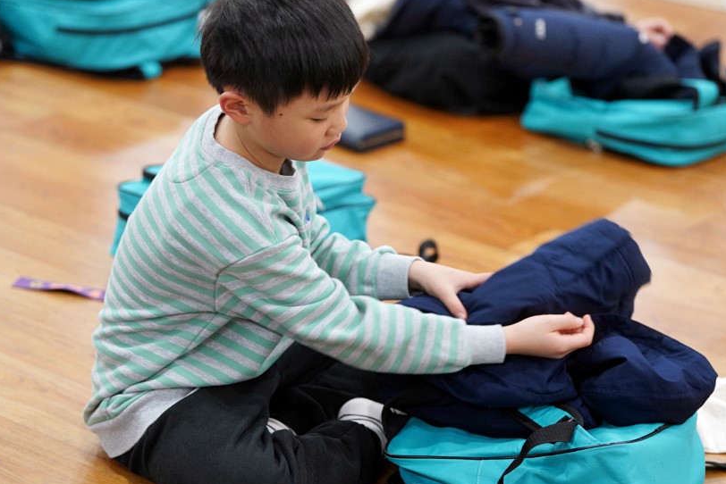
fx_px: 2280
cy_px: 221
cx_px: 379
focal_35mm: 113
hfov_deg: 18.1
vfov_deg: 12.1
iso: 1600
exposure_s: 1/160
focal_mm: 102
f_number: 3.2
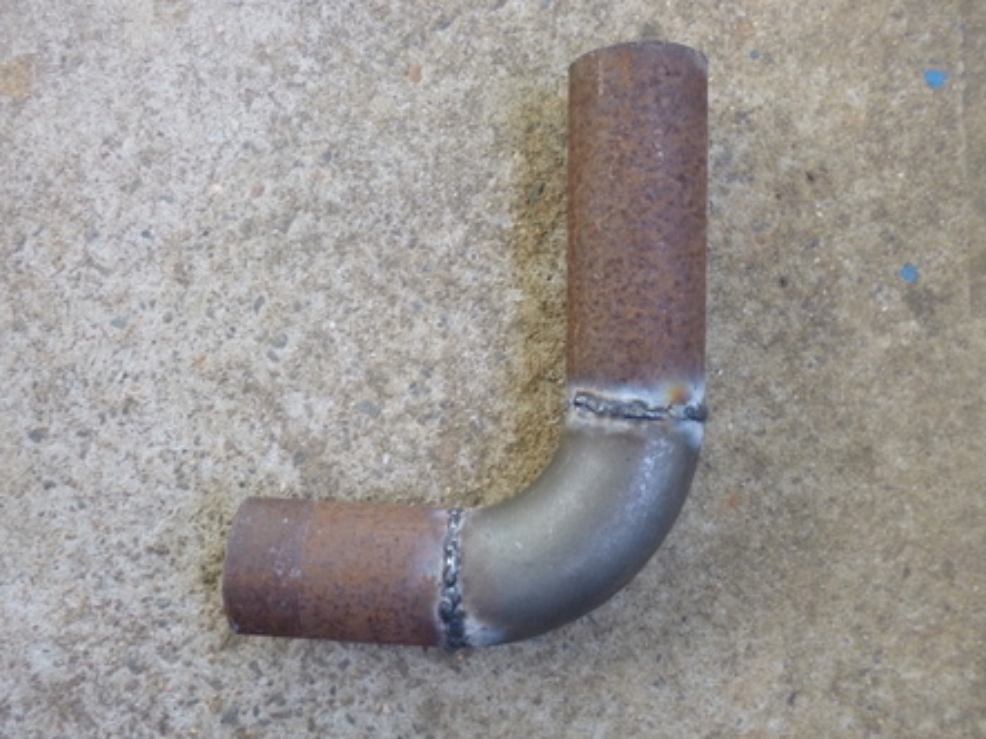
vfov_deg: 53.0
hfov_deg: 67.3
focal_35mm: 26
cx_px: 474
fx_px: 740
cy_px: 358
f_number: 2.5
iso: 160
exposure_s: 1/60
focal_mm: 4.3
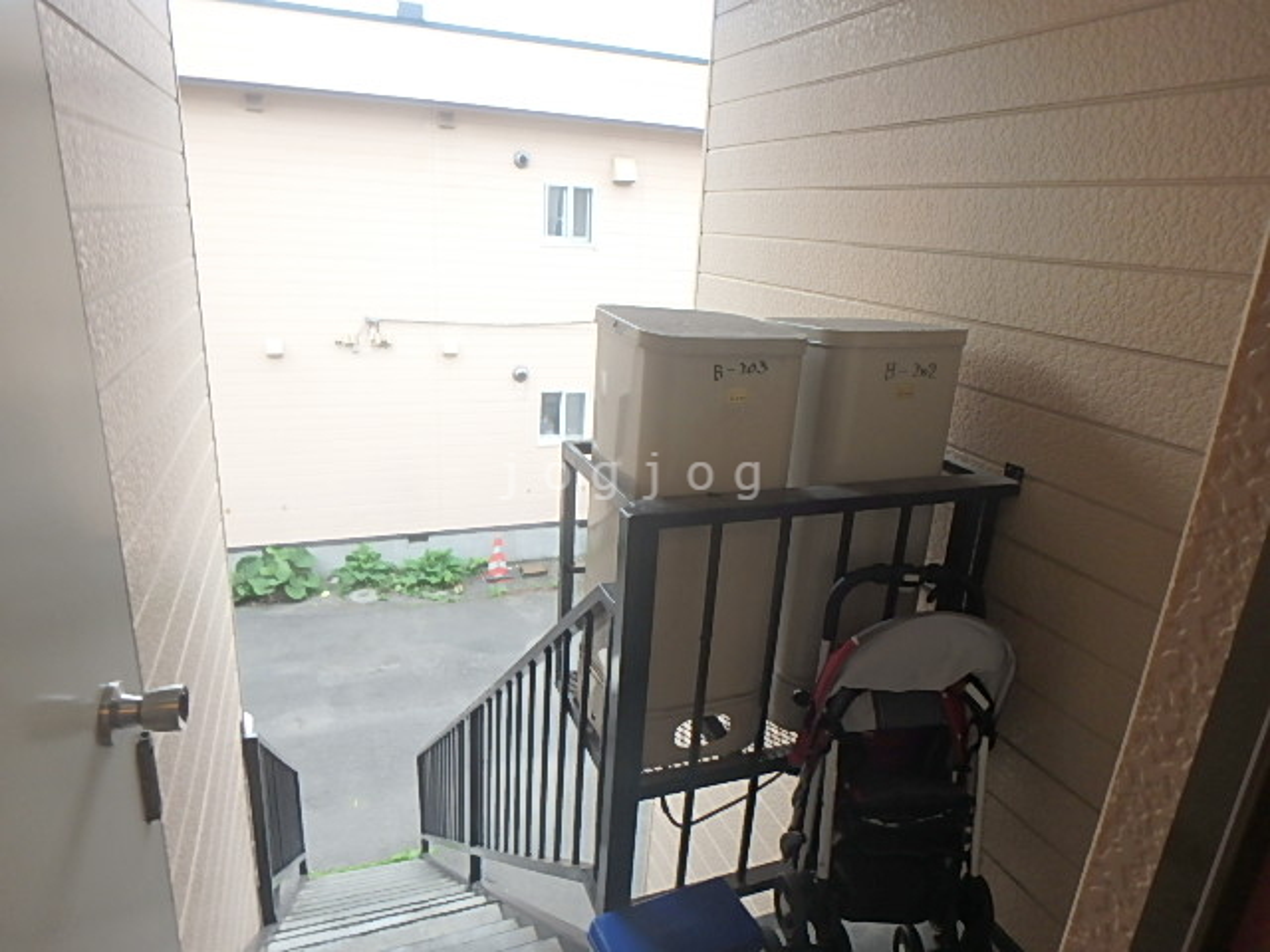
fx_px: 770
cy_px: 476
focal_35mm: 21
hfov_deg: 79.0
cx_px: 635
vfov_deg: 63.4
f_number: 3.5
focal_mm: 3.7
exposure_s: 1/50
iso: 200
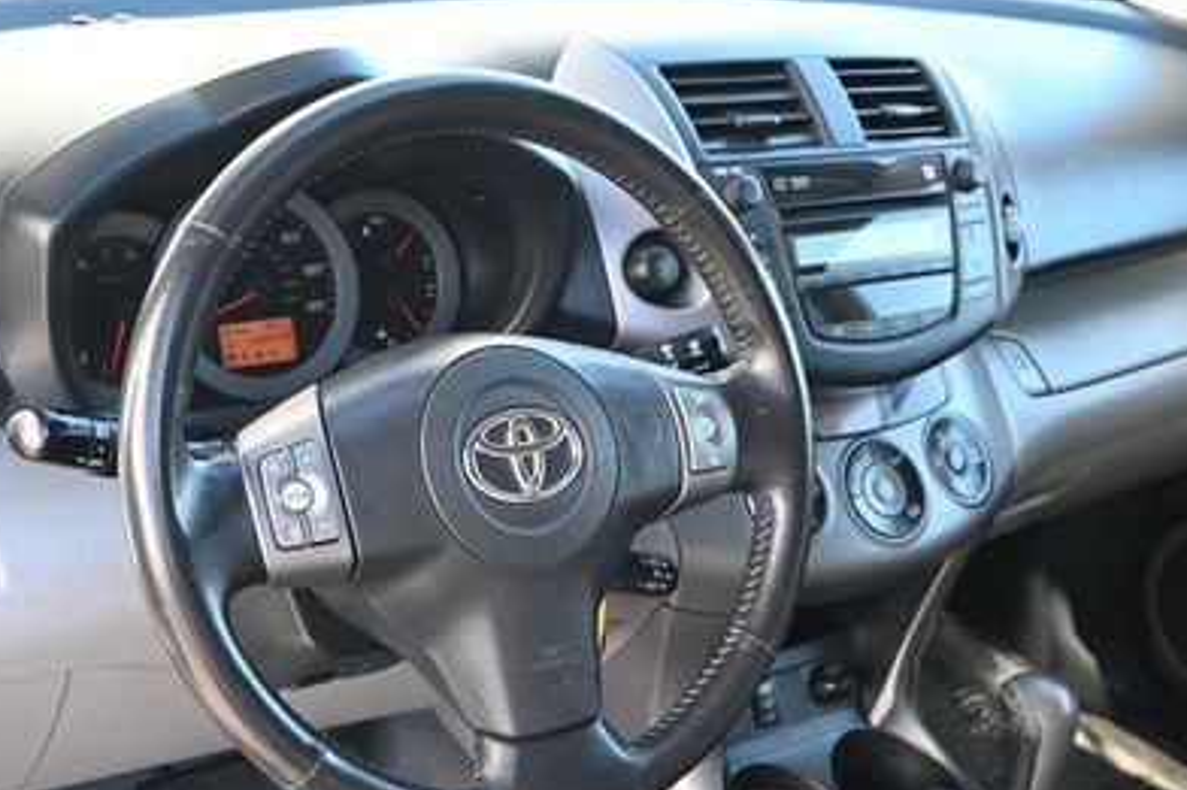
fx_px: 1655
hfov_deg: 39.4
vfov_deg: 26.6
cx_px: 581
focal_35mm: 50
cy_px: 578
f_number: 3.8
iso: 560
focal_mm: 20.5
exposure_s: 1/125
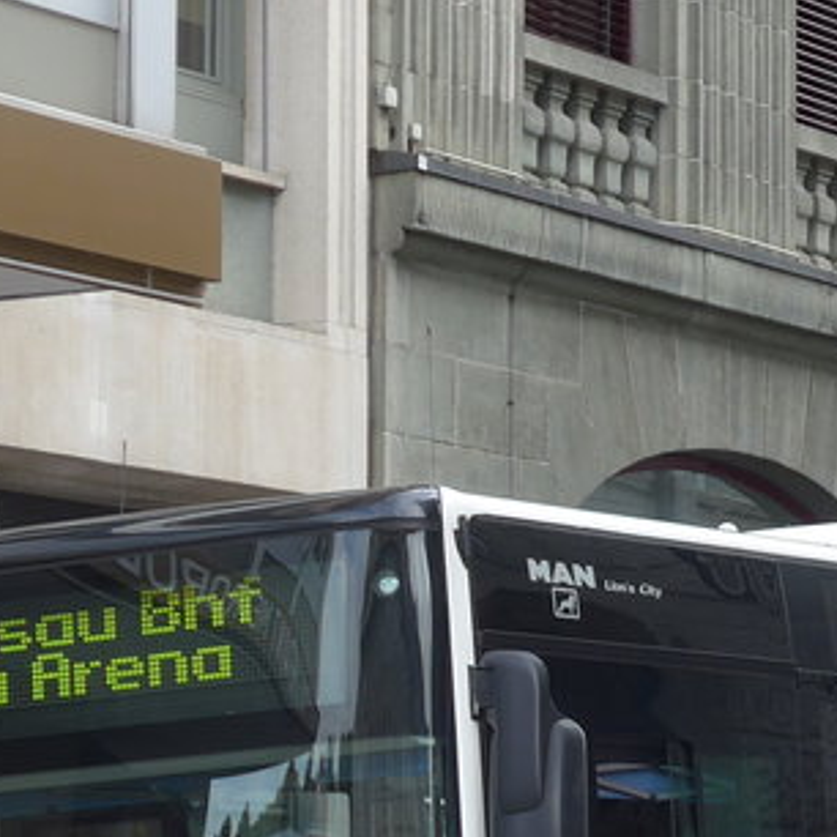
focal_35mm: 170
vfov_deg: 10.3
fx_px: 4651
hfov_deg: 10.2
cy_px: 673
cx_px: 878
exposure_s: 1/160
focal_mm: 10.1
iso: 80
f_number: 3.2
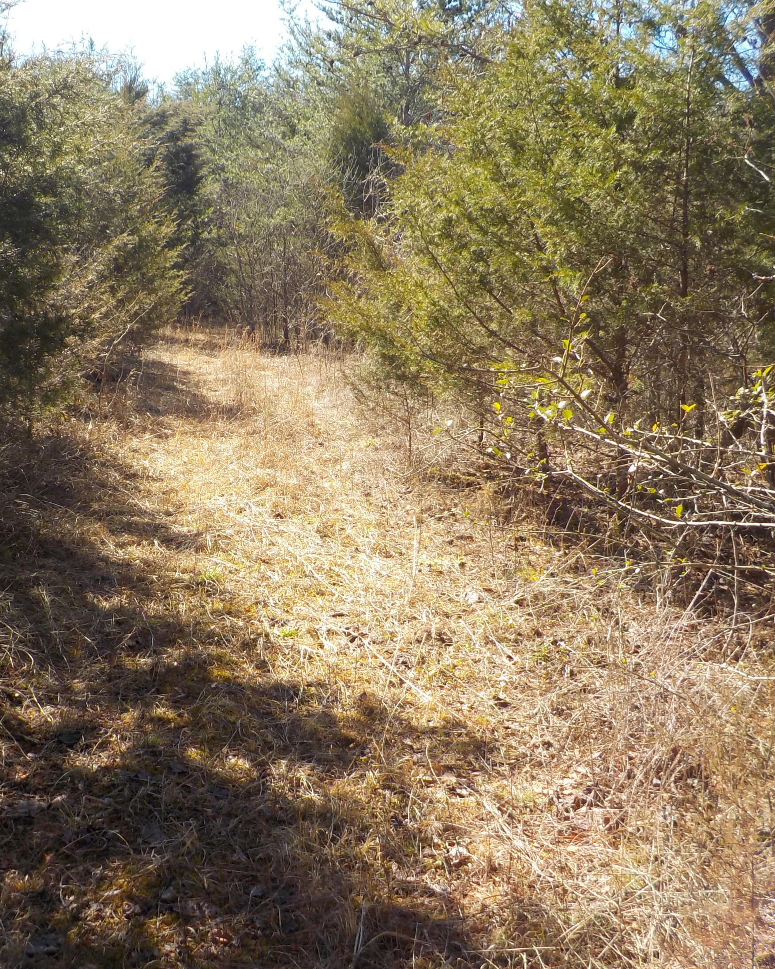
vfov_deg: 45.8
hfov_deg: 37.0
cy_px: 475
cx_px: 267
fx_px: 1147
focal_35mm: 40
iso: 125
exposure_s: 1/400
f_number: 3.3
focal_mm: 4.1
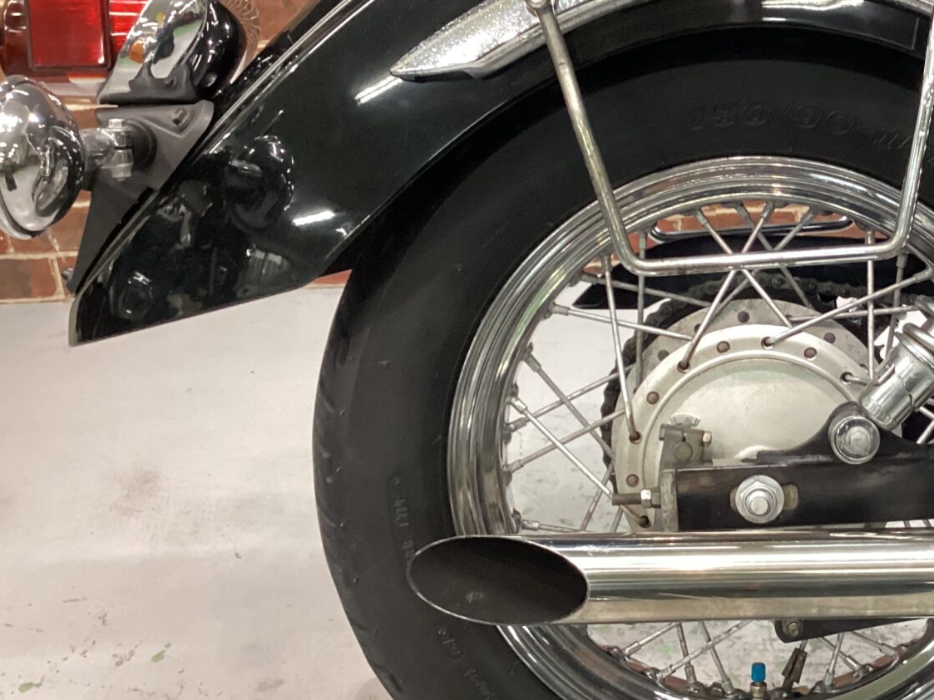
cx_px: 773
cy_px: 328
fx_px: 1430
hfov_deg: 34.8
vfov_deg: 27.5
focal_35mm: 53
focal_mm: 3.3
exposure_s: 1/40
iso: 400
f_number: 2.4
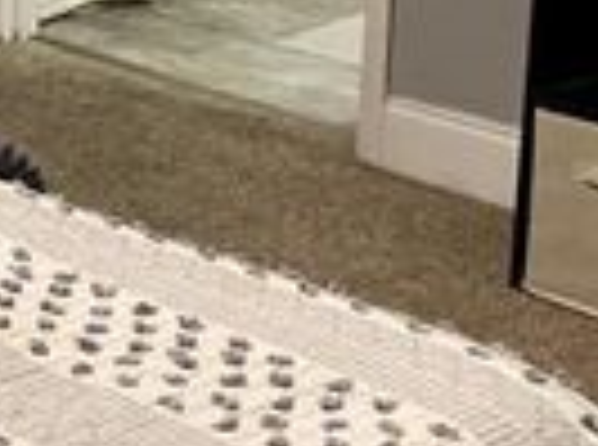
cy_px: -194
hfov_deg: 12.8
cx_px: -542
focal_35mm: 138
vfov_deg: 10.4
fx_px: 2378
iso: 500
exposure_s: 1/40
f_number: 1.6
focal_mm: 5.1
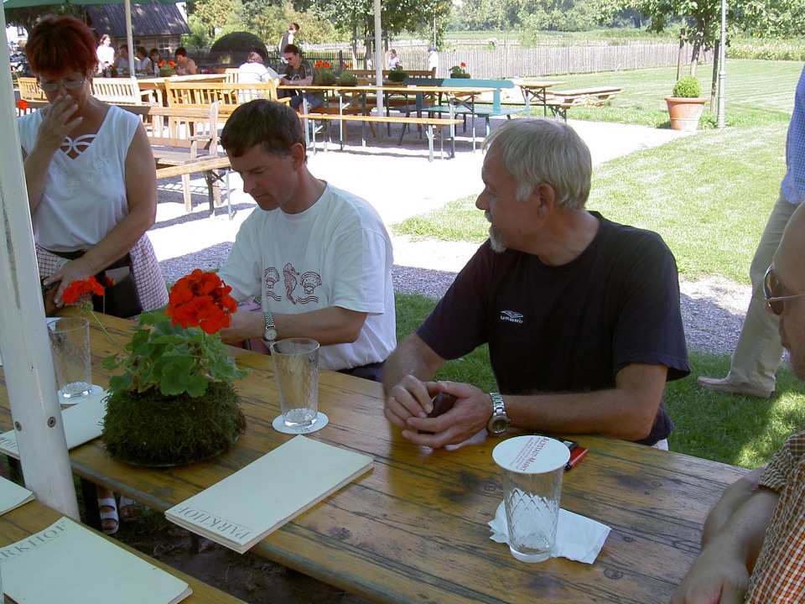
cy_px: 302
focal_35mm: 39
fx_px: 907
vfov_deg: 36.8
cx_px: 402
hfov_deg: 47.9
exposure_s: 1/189
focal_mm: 8
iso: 100
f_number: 4.7
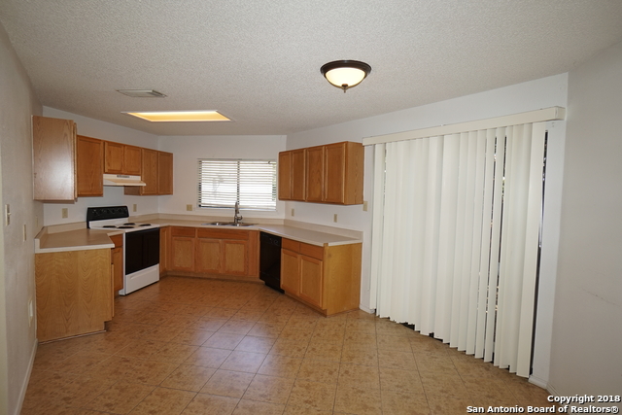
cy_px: 208
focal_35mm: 18
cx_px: 311
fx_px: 311
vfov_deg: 67.4
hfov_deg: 90.0
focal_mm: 12
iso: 250
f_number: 4
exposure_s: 1/160
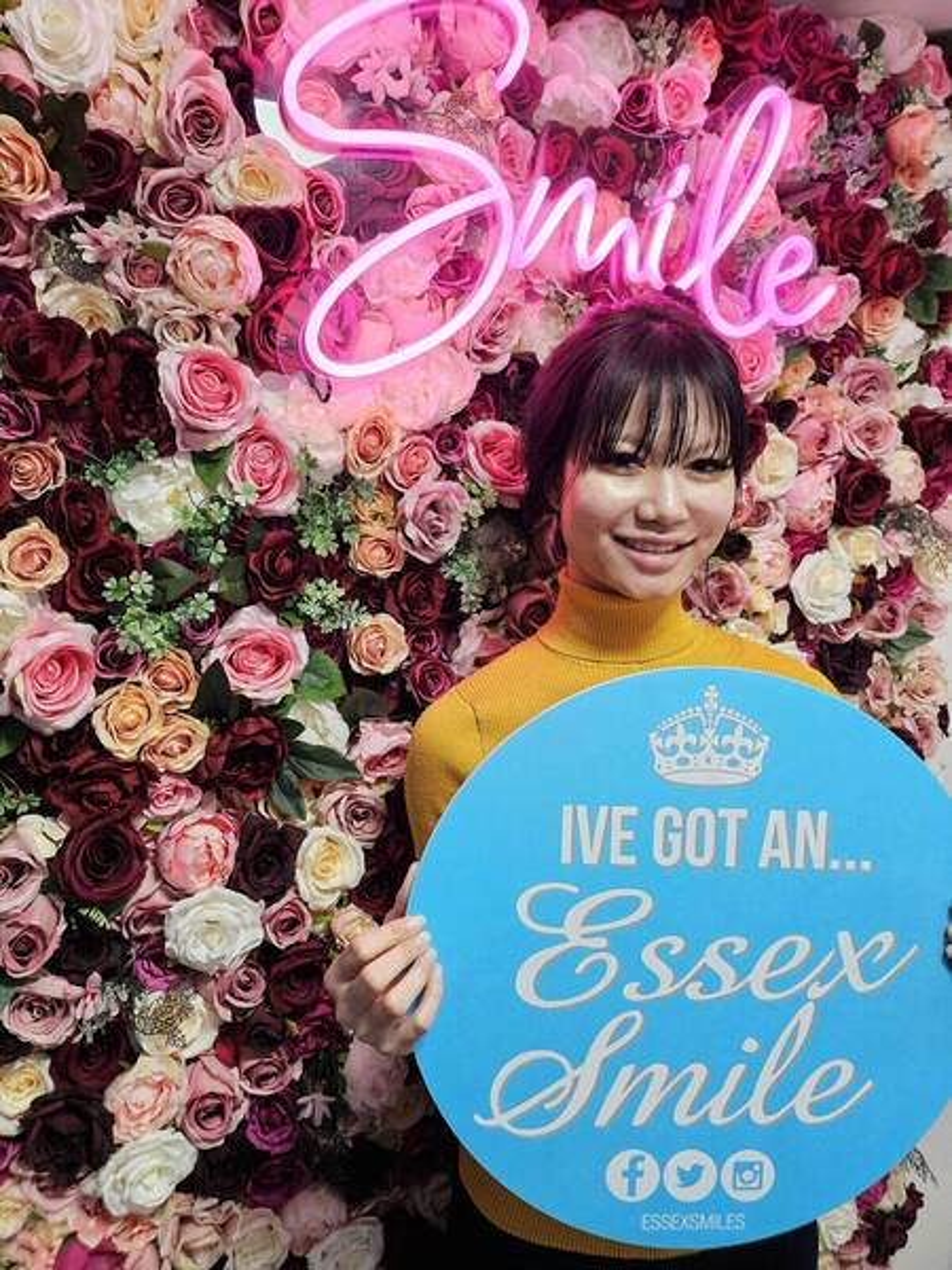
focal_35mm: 24
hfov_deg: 56.8
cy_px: 635
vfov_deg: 71.6
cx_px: 476
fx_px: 880
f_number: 1.8
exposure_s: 1/100
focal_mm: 5
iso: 200
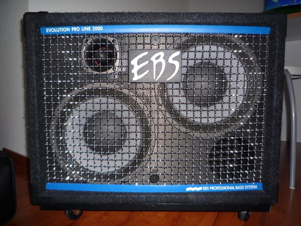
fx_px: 217
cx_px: 150
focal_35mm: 25
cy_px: 113
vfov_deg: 54.9
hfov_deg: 69.4
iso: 100
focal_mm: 4.4
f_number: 2.8
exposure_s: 1/30
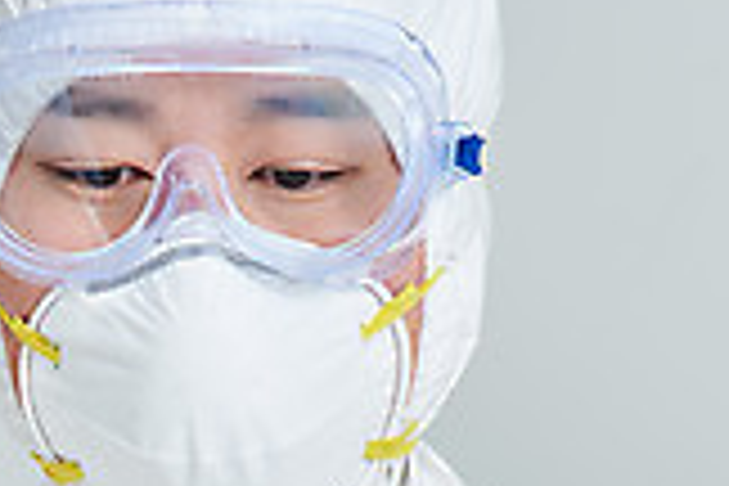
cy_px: 585
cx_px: -20
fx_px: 14640
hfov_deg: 2.9
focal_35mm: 723
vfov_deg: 1.9
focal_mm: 195
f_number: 14
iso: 100
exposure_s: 1/125
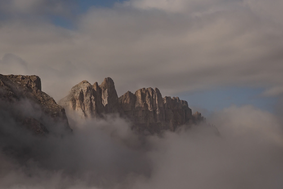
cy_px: 103
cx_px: 144
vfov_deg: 8.4
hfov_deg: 12.5
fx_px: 1290
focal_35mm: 164
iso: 100
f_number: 9
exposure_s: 1/400
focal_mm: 120
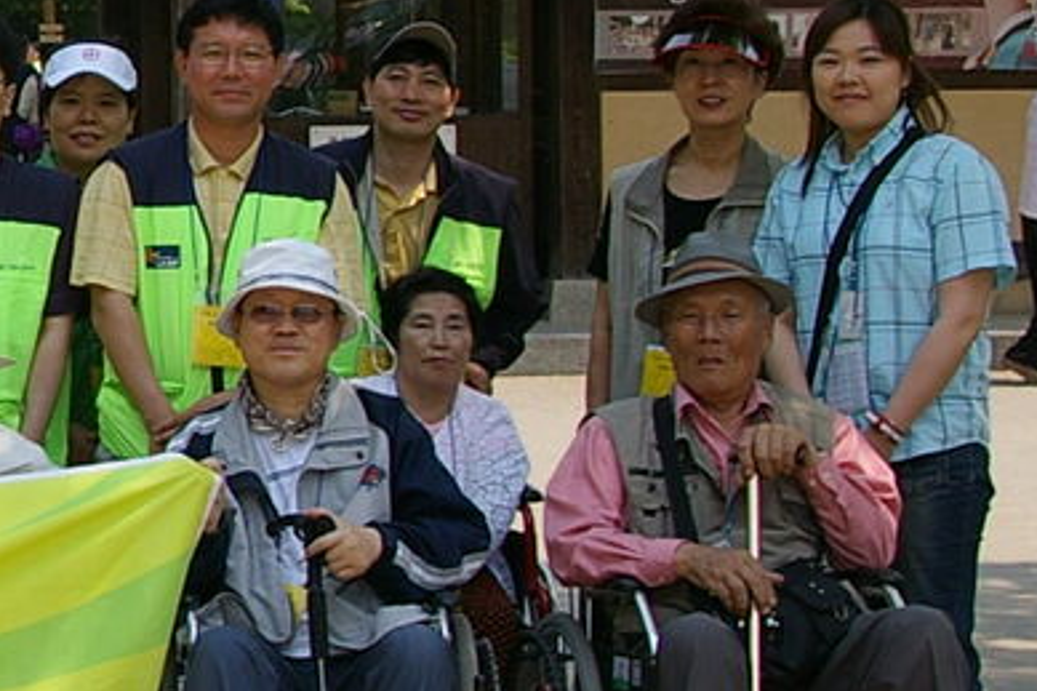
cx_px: -816
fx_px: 4261
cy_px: 24
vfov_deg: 9.2
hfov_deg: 12.7
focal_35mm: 148
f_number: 8
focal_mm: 24
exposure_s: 1/250
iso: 200
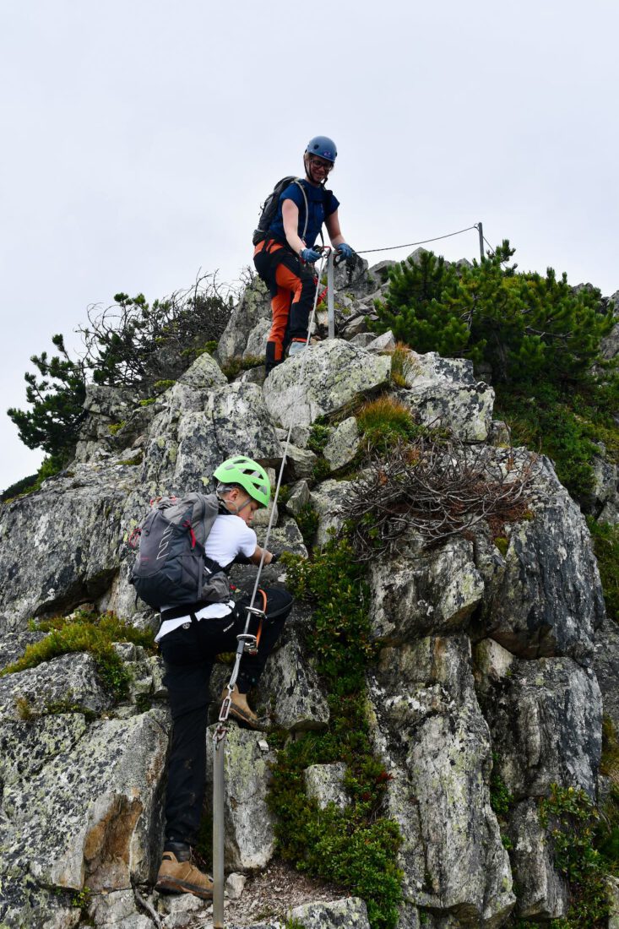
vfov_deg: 46.4
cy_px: 464
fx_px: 1084
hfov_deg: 31.9
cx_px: 310
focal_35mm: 42
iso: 200
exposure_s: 1/250
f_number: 6.3
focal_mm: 28
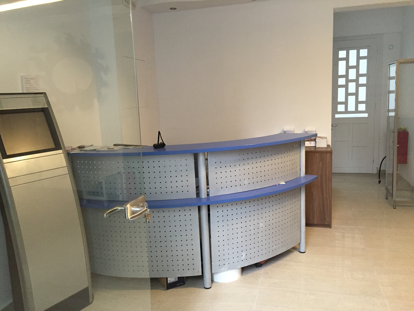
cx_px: 207
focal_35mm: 29
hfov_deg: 61.7
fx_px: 347
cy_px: 156
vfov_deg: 48.2
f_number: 2.2
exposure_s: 1/30
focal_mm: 4.15
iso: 160
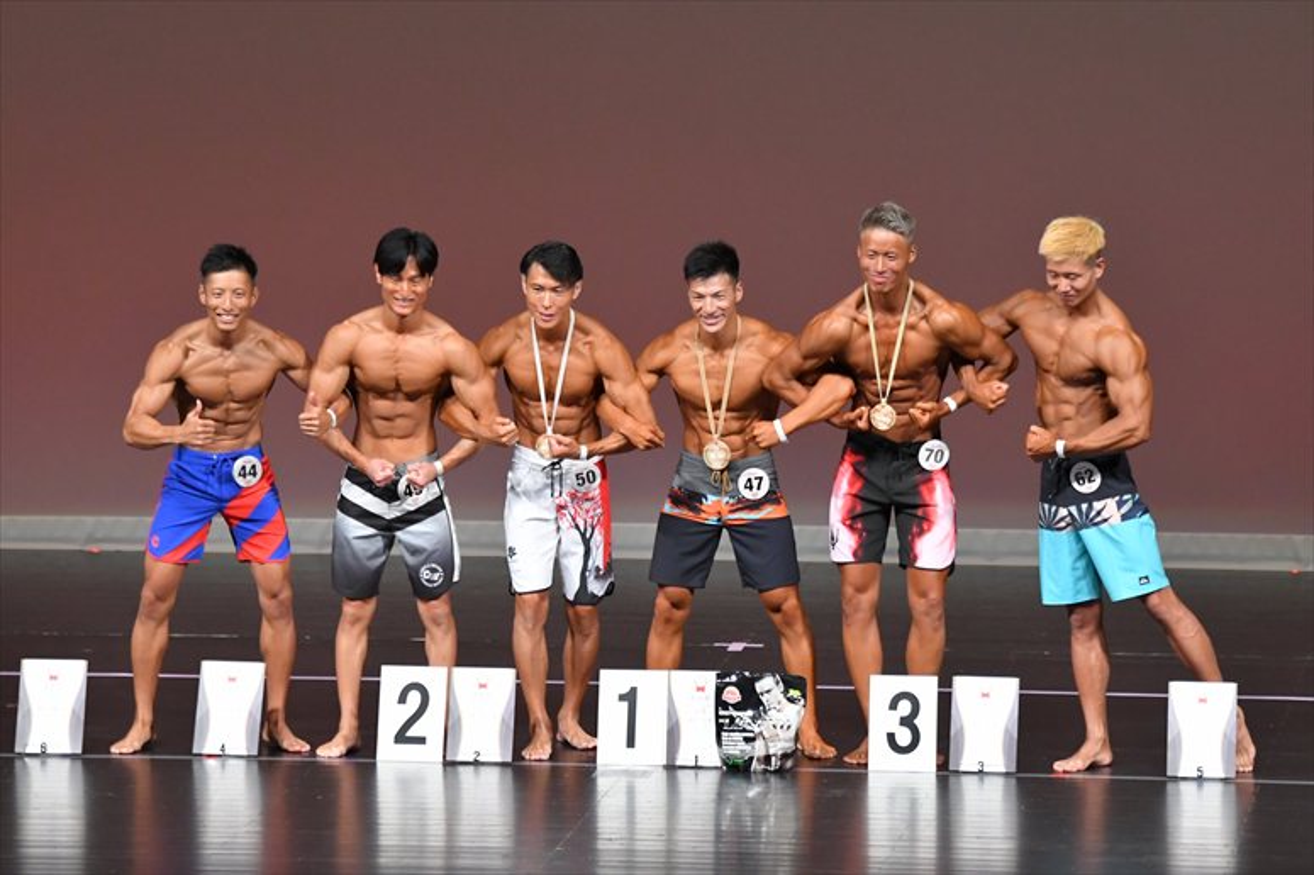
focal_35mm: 240
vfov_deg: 5.7
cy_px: 438
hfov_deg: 8.6
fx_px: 8756
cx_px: 657
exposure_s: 1/400
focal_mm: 160
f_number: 5.6
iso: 4000
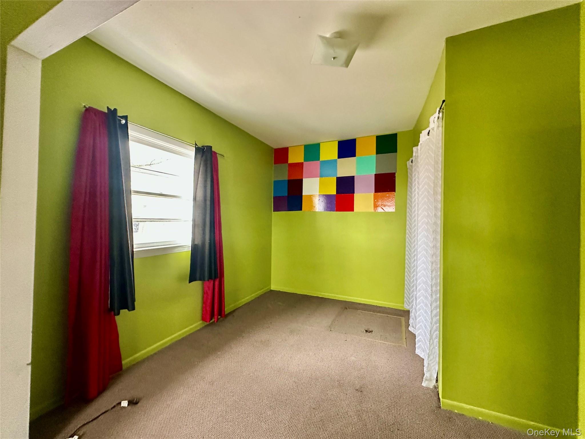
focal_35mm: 14
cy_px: 220
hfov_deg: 102.1
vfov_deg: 85.7
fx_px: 237
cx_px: 292
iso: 640
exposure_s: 1/60
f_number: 2.2
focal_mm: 2.22
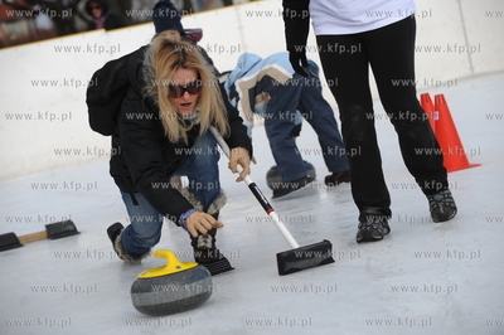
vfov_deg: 10.9
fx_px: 1749
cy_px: 168
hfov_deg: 16.4
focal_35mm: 125
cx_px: 252
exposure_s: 1/500
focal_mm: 125
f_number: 5
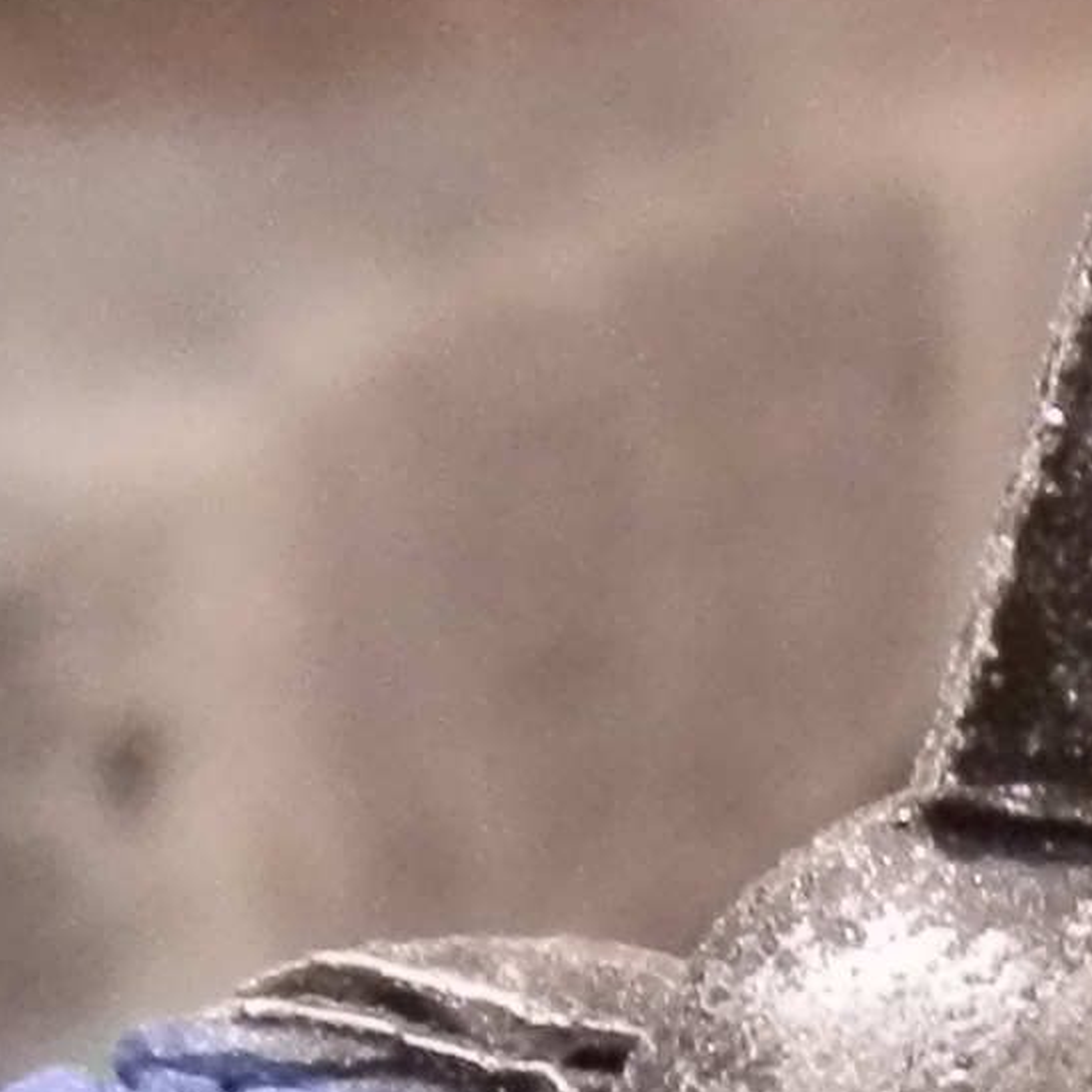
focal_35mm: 194
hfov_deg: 8.7
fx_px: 6924
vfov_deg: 8.8
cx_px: 1909
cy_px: 1631
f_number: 3.1
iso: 400
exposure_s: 1/40
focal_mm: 5
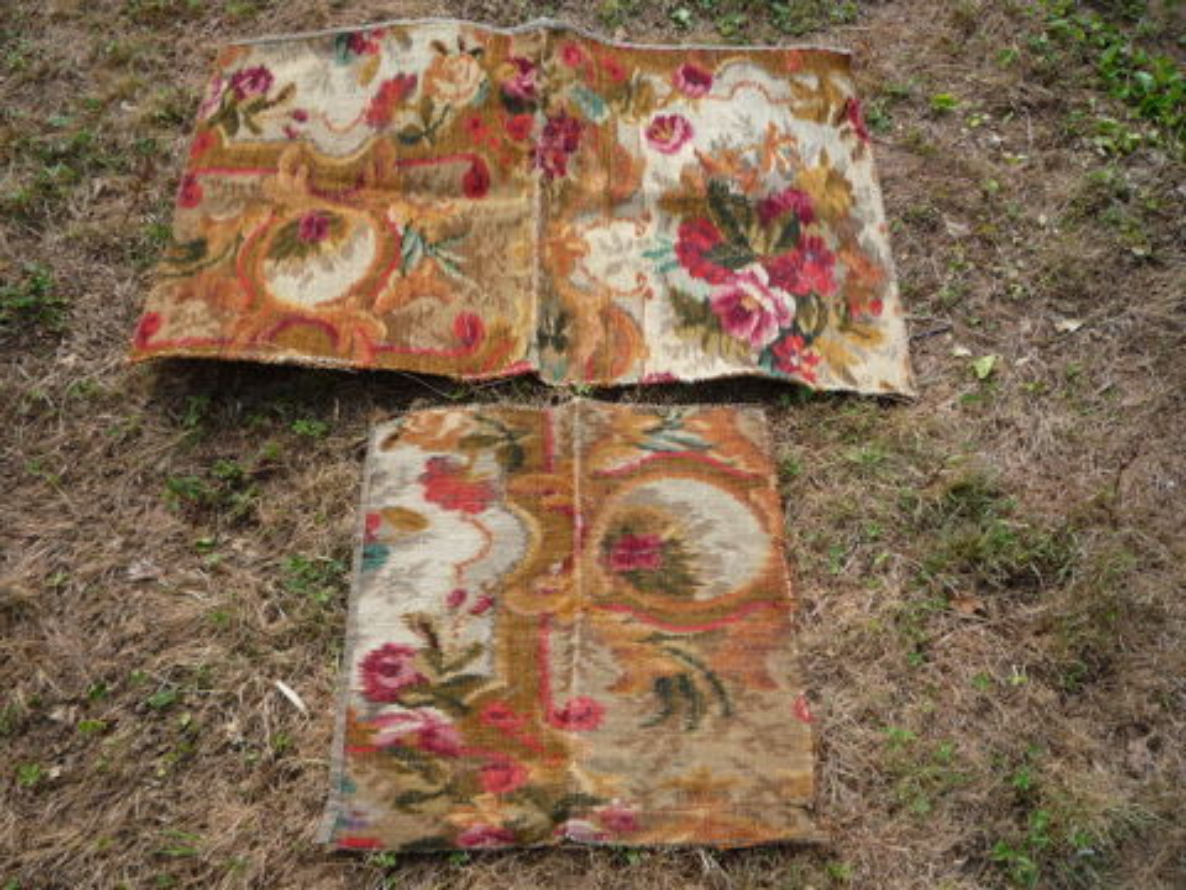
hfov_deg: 60.0
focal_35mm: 30
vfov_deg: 46.8
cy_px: 445
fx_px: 1028
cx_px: 593
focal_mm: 5.2
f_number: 4
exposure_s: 1/125
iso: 100
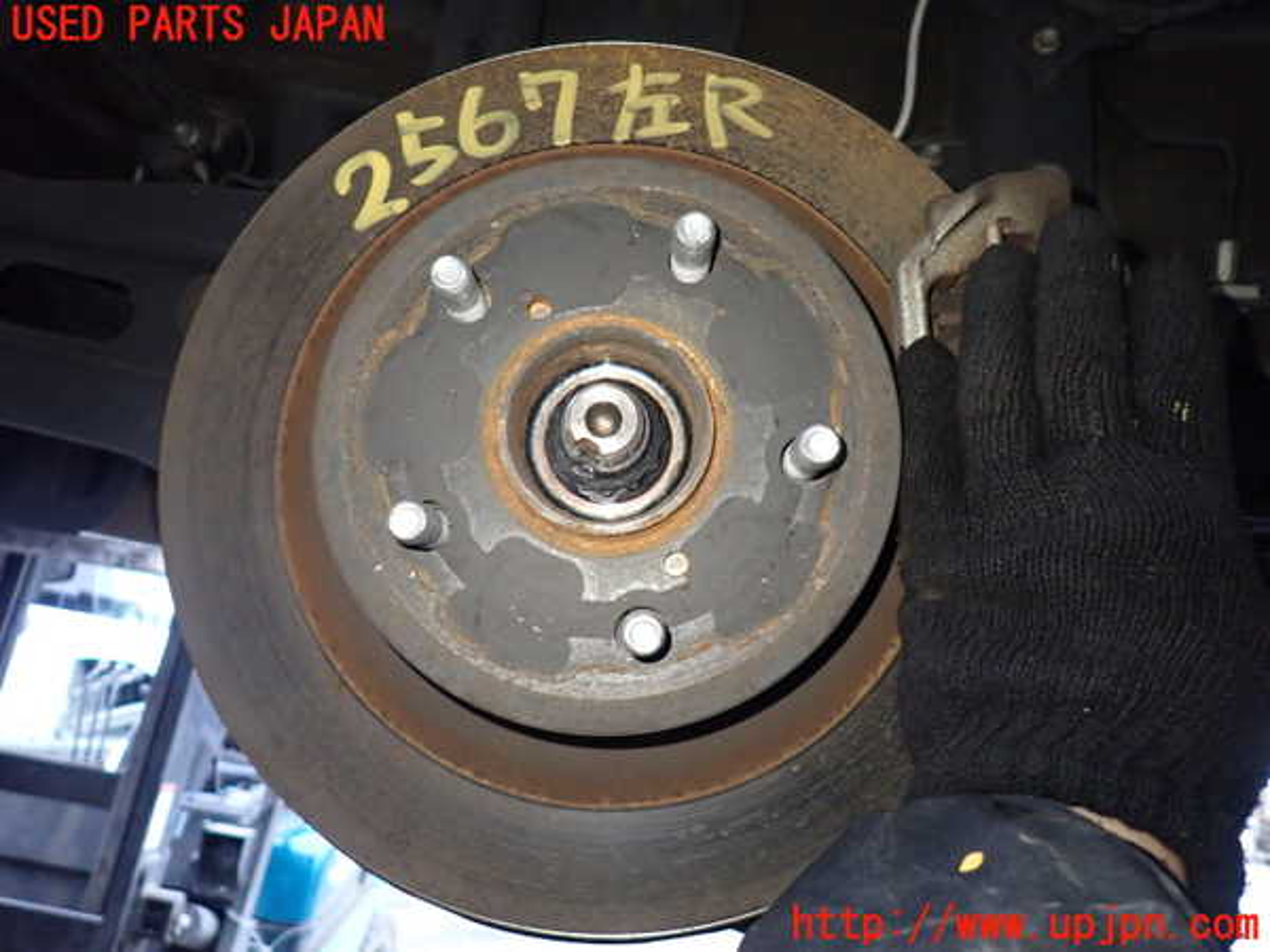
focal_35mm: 25
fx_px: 917
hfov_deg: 69.4
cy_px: 476
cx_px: 635
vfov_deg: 54.9
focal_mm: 4.5
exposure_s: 1/30
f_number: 2
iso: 800
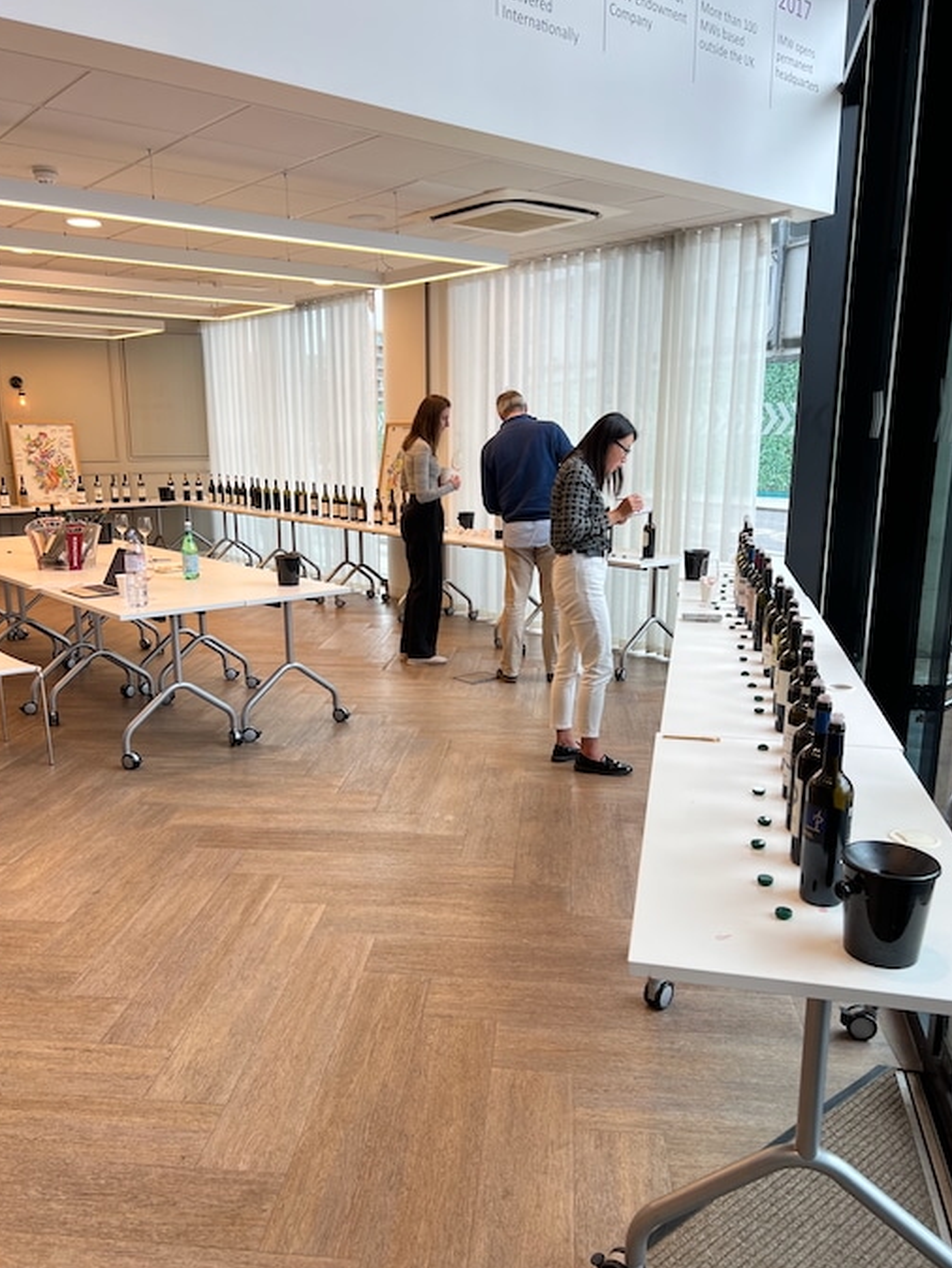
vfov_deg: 65.3
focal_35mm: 27
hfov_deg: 51.4
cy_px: 649
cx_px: 466
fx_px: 989
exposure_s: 1/120
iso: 32
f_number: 1.5
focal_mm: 5.7
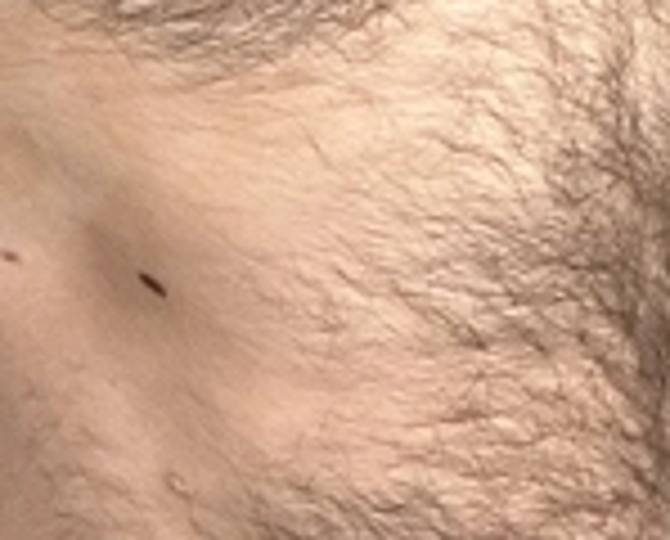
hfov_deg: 11.8
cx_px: 454
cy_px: -274
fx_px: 3241
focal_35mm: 163
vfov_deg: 9.3
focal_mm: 2.69
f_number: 1.9
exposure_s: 1/34
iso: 400
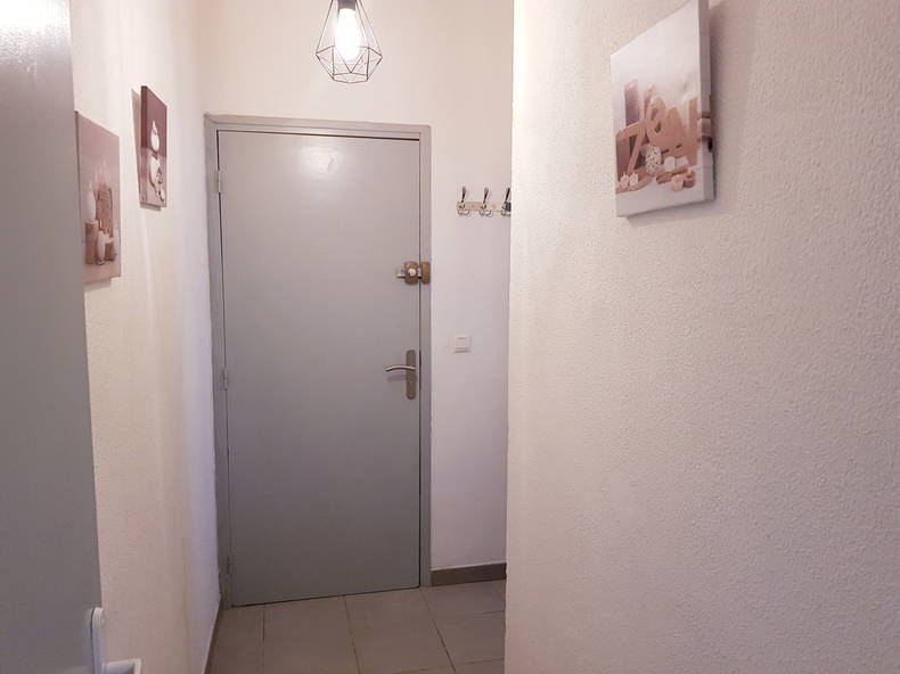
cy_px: 337
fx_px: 676
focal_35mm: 26
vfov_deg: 53.0
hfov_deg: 67.3
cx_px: 450
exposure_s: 1/33
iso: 200
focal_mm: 4.3
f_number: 1.7
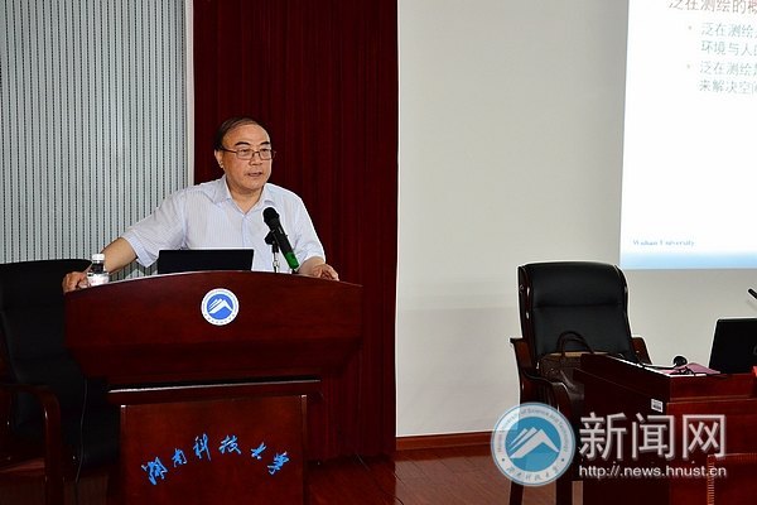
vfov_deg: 31.9
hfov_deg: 46.4
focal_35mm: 42
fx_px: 883
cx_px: 378
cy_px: 252
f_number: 5
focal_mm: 28
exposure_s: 1/60
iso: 1600
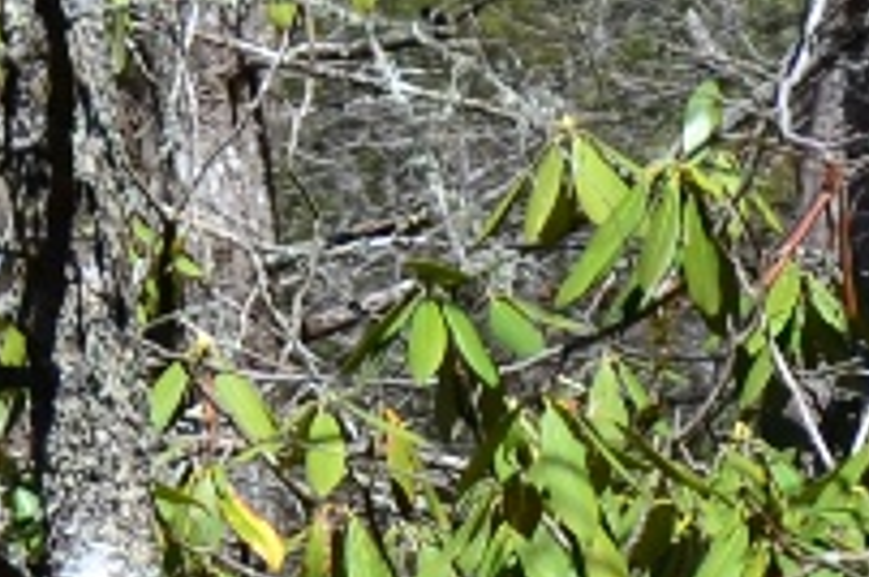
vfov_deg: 1.7
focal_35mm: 783
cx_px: 404
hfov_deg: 2.6
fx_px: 18871
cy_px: 2060
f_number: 5.3
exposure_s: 1/500
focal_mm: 66
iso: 100
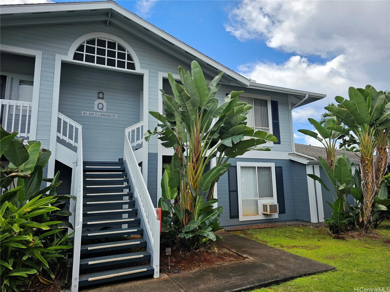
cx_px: 195
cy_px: 146
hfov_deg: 73.9
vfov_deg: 58.9
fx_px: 259
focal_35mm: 23
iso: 10
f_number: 1.7
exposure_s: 1/516
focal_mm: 6.3
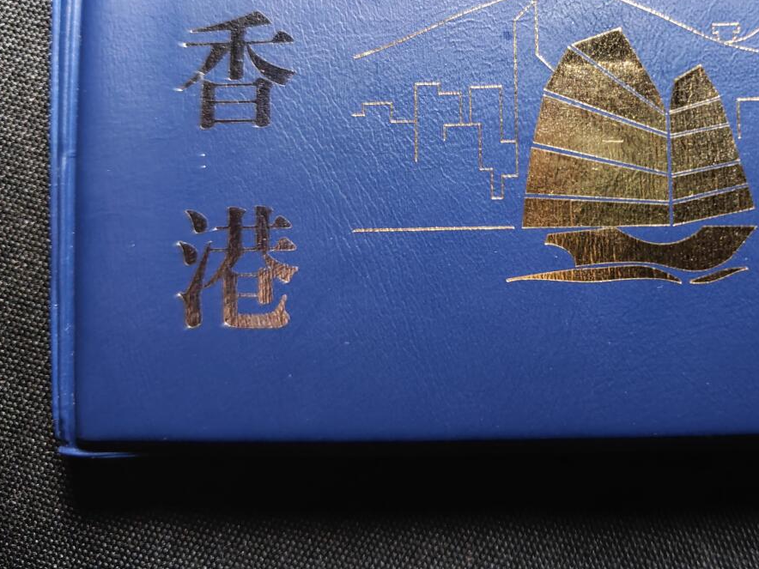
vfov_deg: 36.8
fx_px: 833
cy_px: 142
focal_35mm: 38
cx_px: 564
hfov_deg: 47.3
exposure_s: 1/50
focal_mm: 5.84
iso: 640
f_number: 1.6
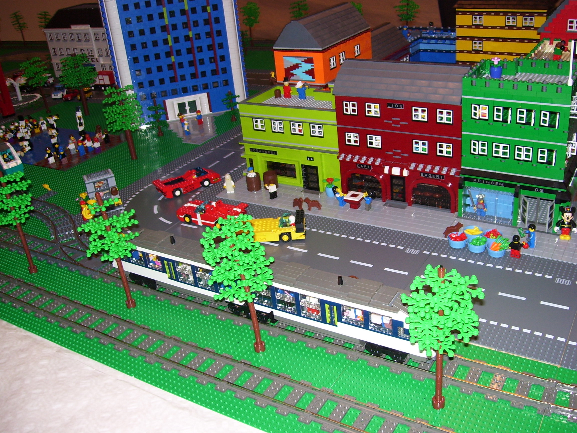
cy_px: 216
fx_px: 600
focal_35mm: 36
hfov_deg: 51.4
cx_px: 288
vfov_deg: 39.7
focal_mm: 6
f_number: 2.7
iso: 80
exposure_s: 1/60
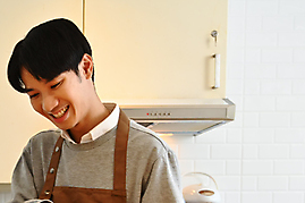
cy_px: 217
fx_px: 660
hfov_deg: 24.8
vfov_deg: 17.0
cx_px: 3
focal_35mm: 78
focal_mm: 35
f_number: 4
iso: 500
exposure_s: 1/160
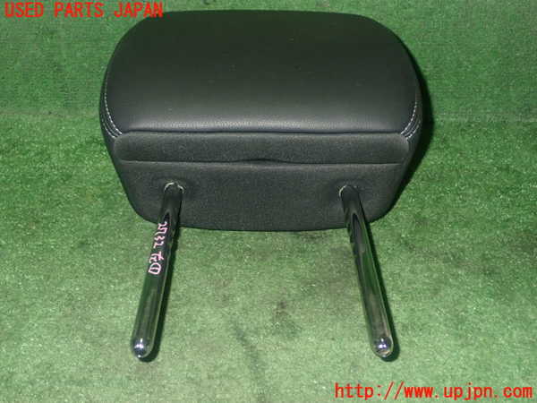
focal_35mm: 41
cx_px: 268
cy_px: 202
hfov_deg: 45.8
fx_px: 636
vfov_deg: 35.1
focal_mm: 7.31
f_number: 8
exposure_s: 1/40
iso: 800
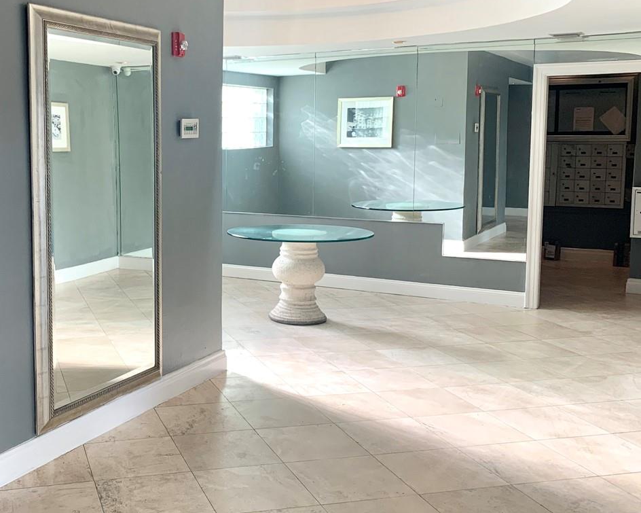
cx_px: 174
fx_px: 816
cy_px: 236
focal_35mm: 43
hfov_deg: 41.8
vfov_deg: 34.9
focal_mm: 4.25
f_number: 1.8
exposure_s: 1/120
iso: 64
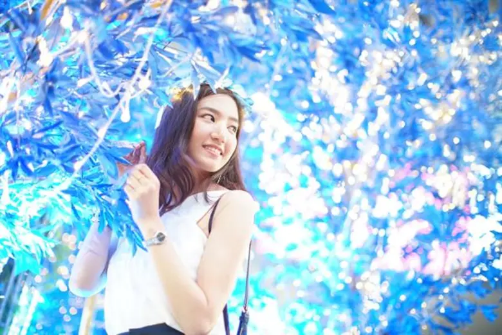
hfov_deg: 39.6
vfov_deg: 27.0
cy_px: 168
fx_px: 697
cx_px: 251
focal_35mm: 50
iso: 1600
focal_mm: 50
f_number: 1.4
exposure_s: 1/200
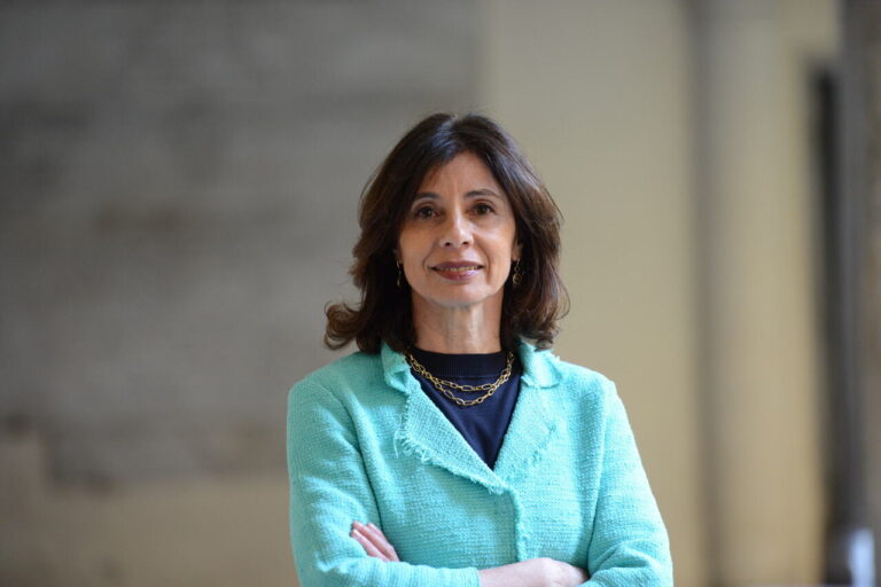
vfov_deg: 7.6
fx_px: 4405
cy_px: 294
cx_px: 440
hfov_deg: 11.4
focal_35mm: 180
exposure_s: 1/160
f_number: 2.8
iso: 1600
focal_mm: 180
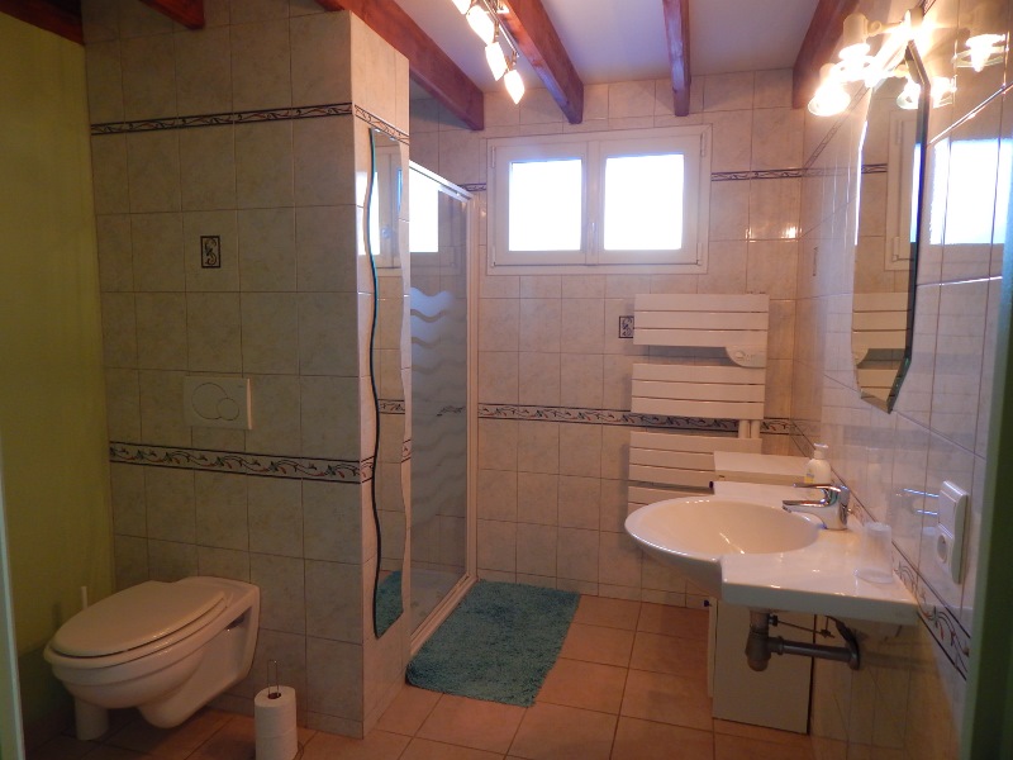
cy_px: 380
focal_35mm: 22
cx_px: 506
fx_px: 644
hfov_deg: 76.4
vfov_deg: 61.1
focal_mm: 4
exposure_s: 1/30
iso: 180
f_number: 3
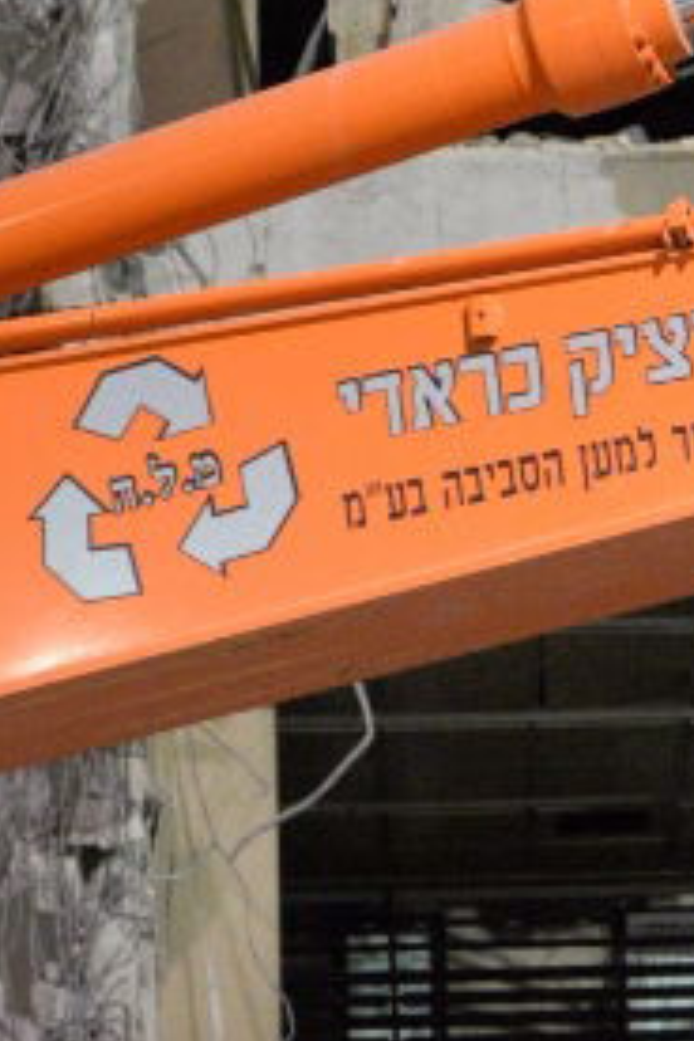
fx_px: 6708
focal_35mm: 232
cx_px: 851
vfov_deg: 8.8
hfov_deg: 5.9
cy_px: 898
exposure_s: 1/60
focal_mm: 50
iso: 6400
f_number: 4.5
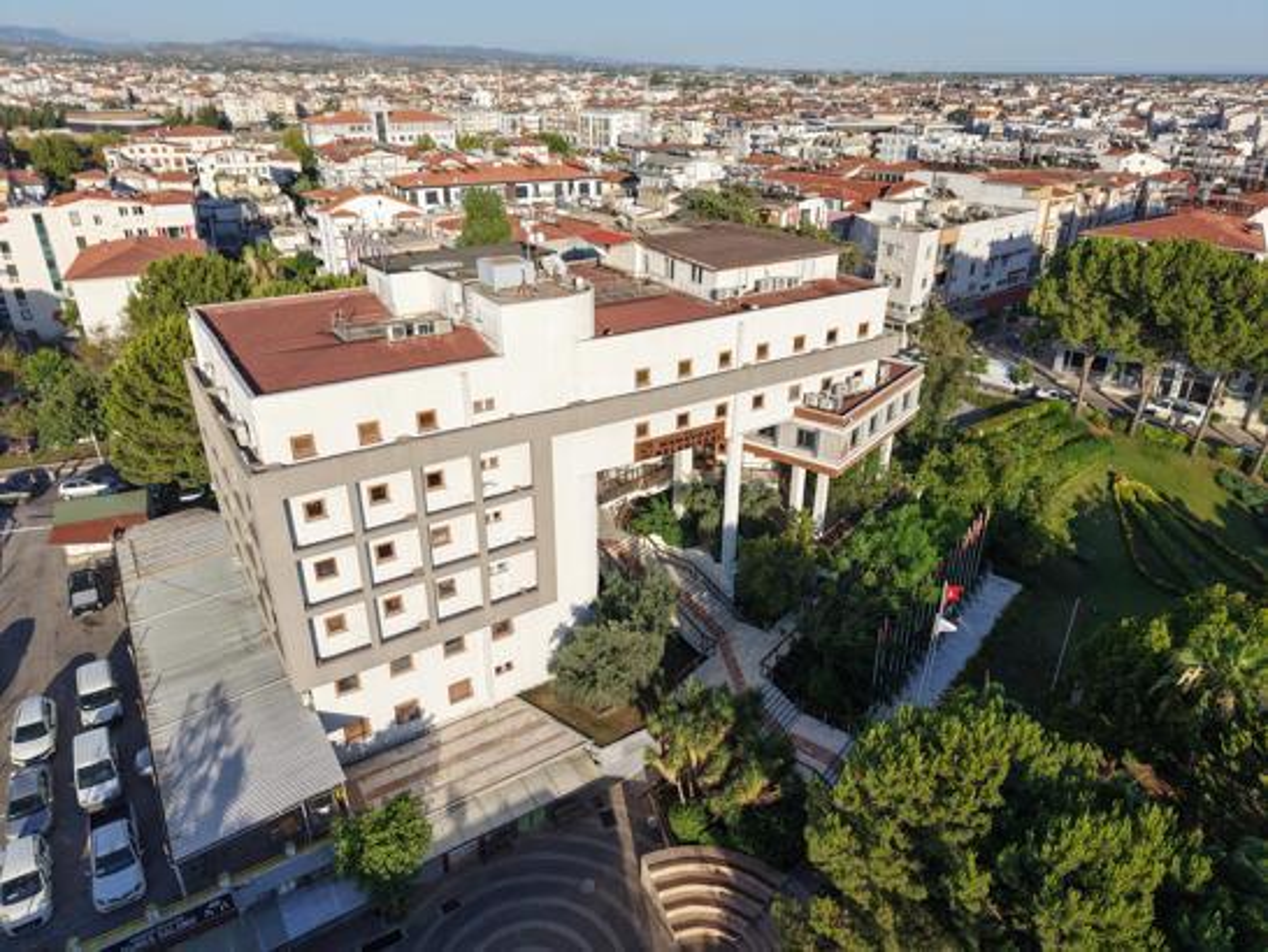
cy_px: 476
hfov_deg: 71.6
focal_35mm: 24
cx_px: 634
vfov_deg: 56.9
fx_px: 880
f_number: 1.8
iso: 200
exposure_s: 1/4000
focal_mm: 8.67
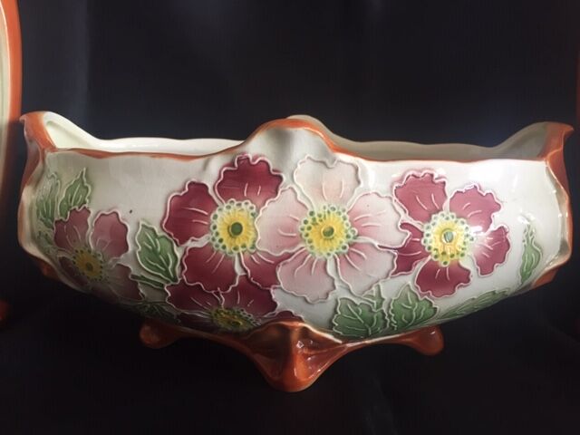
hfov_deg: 61.7
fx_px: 486
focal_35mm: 29
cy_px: 218
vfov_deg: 48.2
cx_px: 290
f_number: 2.2
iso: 100
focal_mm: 4.15
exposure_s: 1/33
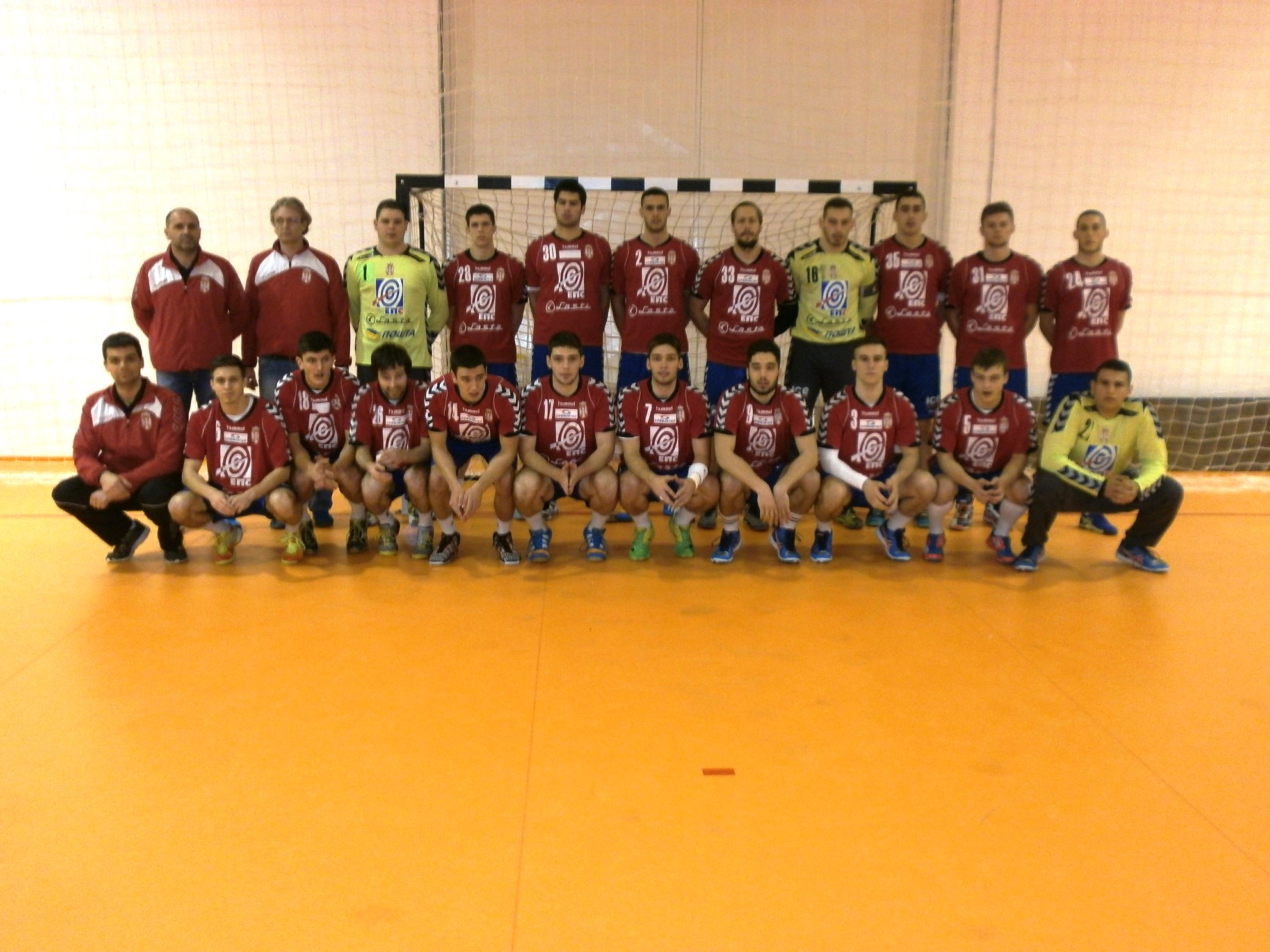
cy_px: 476
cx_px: 635
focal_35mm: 32
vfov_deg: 44.2
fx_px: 1174
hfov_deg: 56.8
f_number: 3.1
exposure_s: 1/30
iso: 160
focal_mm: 5.8
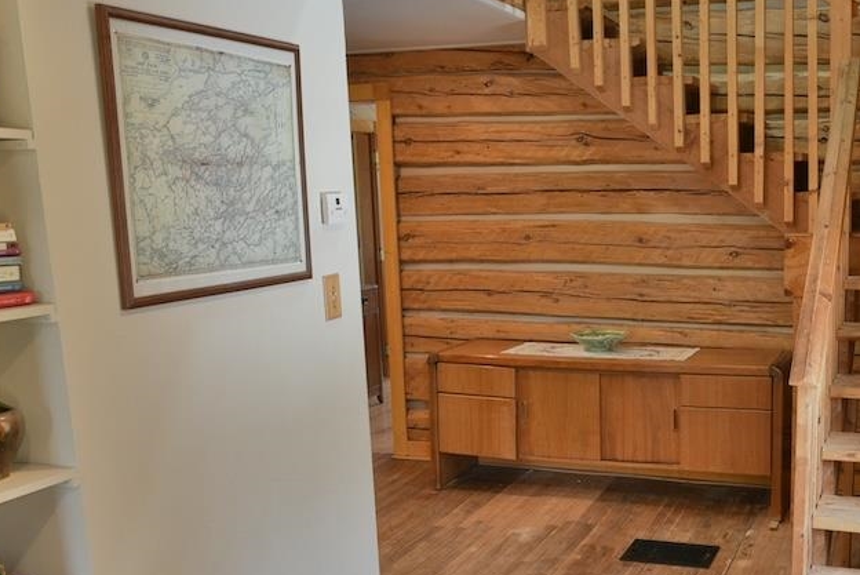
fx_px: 980
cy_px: 378
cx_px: 579
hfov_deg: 46.6
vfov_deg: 32.4
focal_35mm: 41
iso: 1250
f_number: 6.3
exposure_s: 1/40
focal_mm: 20
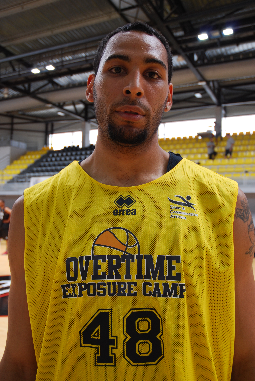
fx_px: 350
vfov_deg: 57.2
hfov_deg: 40.1
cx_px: 128
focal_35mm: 33
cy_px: 190
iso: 200
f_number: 4.5
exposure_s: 1/80
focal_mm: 22
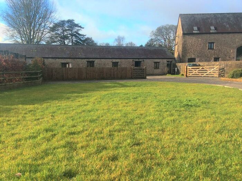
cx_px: 121
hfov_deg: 56.9
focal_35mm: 32
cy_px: 90
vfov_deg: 44.1
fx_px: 223
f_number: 2.4
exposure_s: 1/784
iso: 32
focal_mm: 3.3
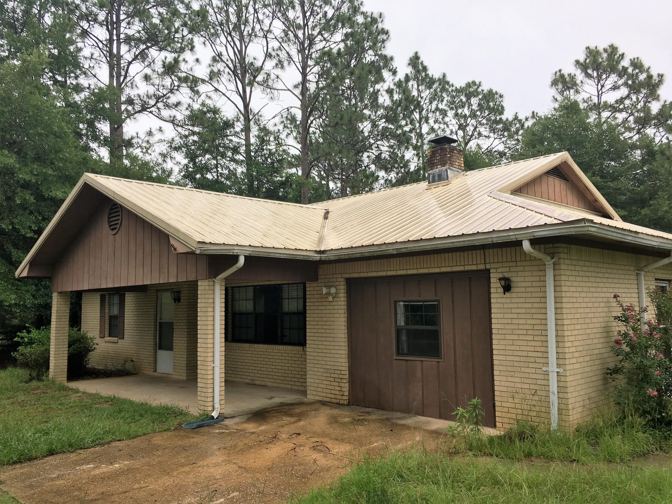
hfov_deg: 61.7
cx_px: 336
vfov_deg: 48.2
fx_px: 563
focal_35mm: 29
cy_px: 252
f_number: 2.2
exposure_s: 1/60
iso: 25
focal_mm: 4.15
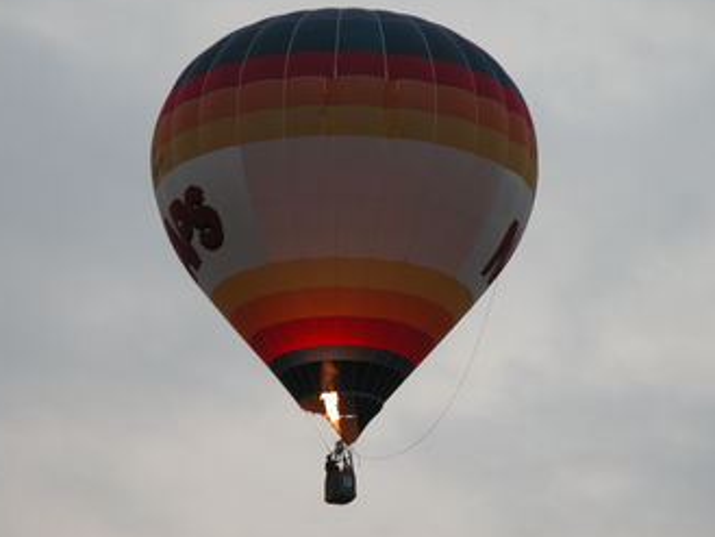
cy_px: 259
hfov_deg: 8.0
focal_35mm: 247
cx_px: 369
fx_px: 5104
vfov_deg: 6.0
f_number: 4.1
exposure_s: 1/118
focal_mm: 52.4
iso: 100
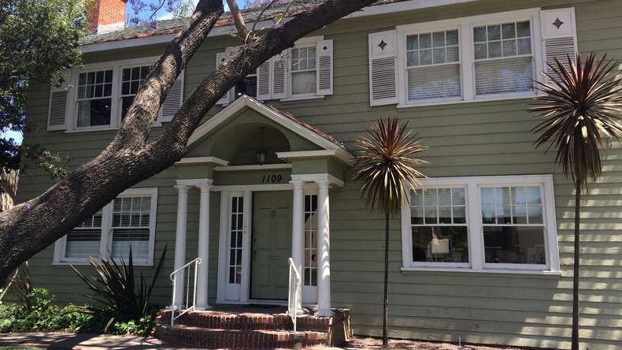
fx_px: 528
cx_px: 310
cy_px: 153
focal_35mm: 32
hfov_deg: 61.0
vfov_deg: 36.6
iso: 32
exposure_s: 1/733
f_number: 2.2
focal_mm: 4.15
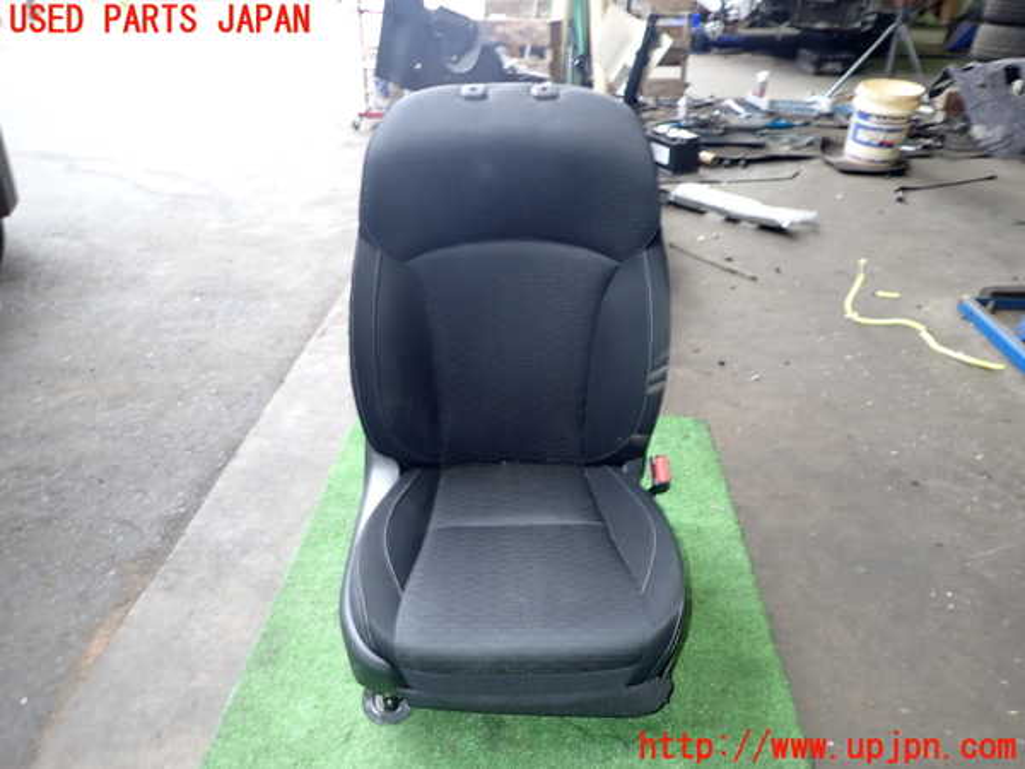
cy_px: 384
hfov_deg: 69.4
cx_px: 512
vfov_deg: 54.9
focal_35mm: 25
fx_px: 740
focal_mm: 4.5
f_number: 2
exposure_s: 1/50
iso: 200
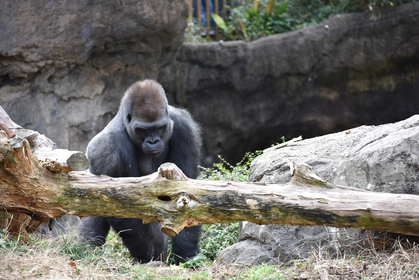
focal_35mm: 180
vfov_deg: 7.6
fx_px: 2095
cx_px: 210
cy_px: 140
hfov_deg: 11.4
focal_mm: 180
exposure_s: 1/400
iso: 900
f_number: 5
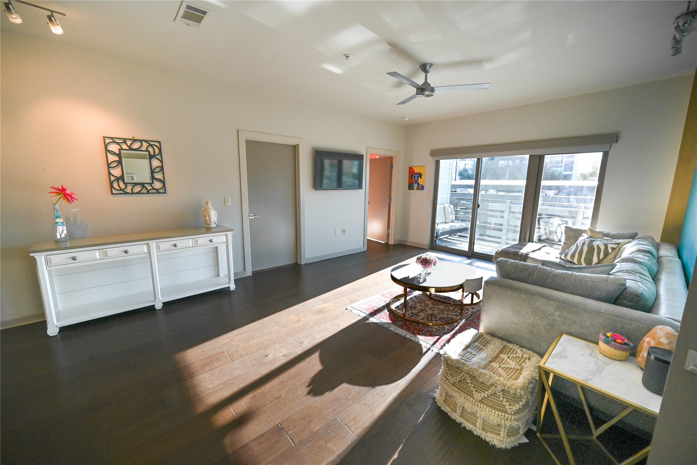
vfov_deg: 81.2
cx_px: 348
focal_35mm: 14
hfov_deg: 104.2
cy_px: 232
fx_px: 271
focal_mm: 14
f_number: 4.5
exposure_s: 1/200
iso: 200
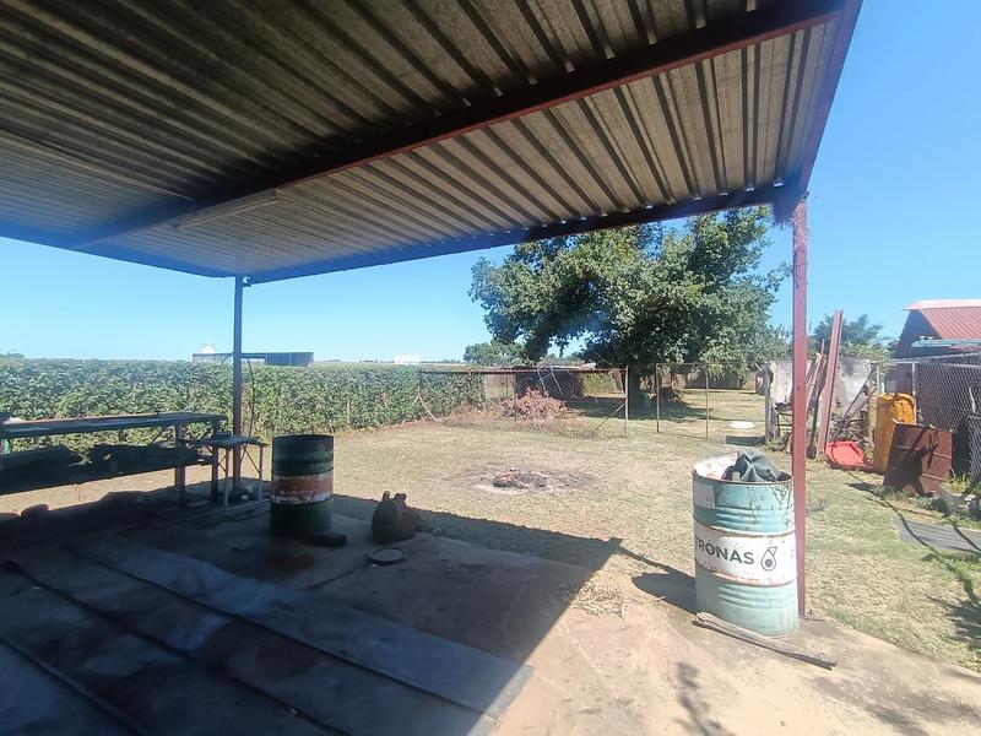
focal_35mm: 17
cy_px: 368
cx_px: 490
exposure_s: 1/408
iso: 100
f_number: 2.2
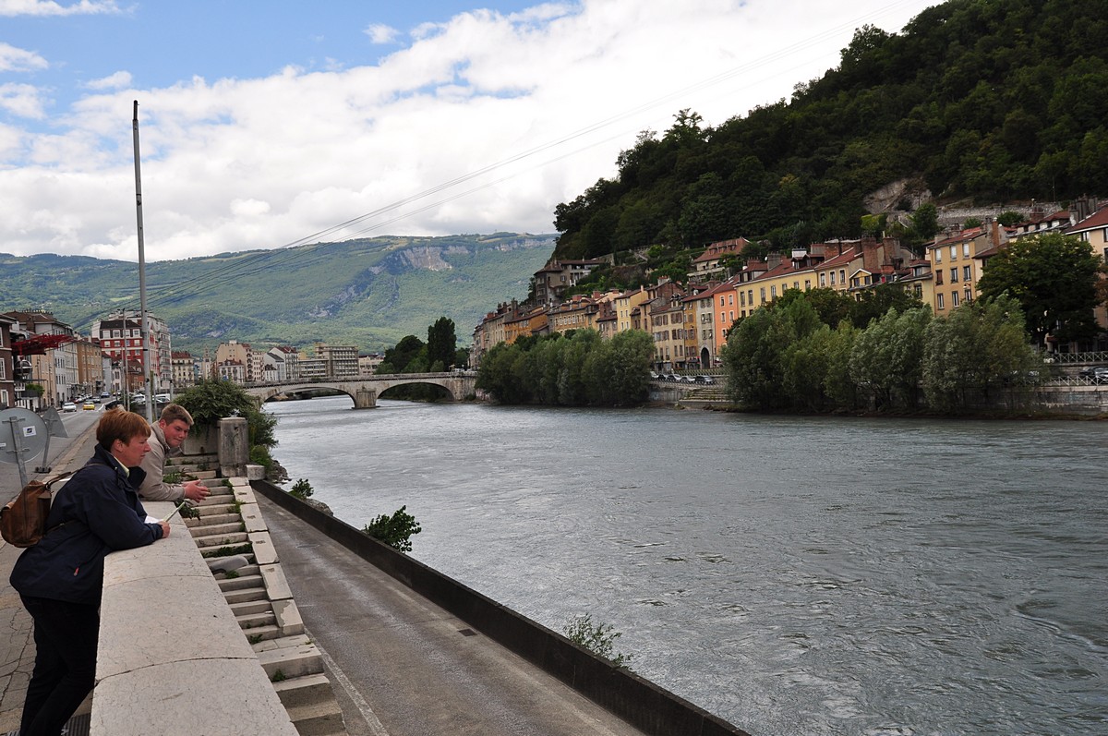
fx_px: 1014
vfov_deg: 39.9
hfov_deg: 57.3
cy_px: 368
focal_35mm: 33
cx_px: 554
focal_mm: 22
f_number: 10
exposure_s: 1/250
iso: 200
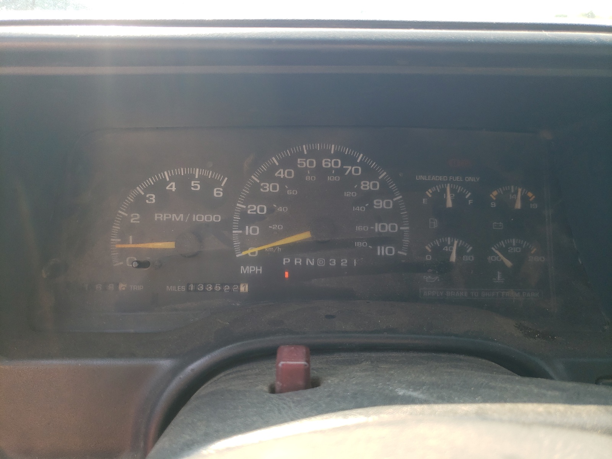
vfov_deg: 53.1
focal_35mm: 26
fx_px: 460
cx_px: 306
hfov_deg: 67.3
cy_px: 230
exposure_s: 1/217
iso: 50
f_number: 1.5
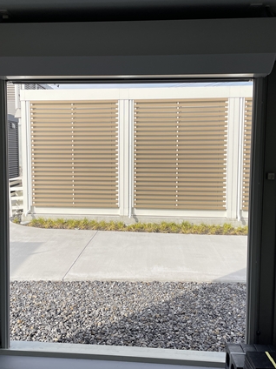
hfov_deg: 40.6
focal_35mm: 35
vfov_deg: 52.6
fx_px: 372
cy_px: 184
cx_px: 117
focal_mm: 4.2
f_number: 1.6
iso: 32
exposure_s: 1/2618
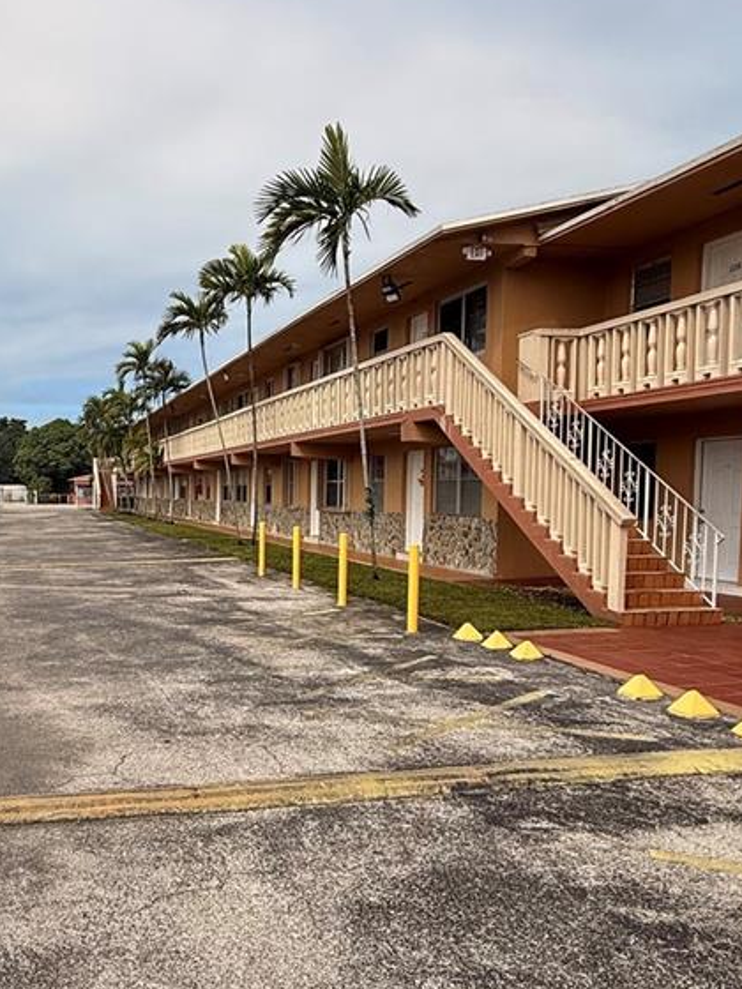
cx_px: 166
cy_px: 555
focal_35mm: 30
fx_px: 857
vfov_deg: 59.8
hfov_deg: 44.9
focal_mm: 2.22
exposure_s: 1/2841
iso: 50
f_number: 2.2
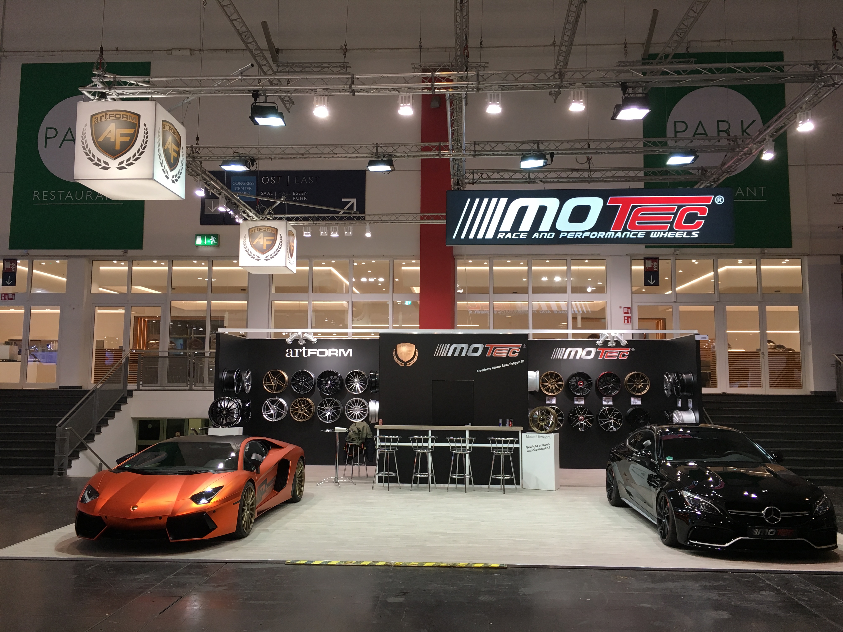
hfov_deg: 61.7
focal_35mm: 29
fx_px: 706
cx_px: 422
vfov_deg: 48.2
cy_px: 316
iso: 32
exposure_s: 1/33
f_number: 2.2
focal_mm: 4.15
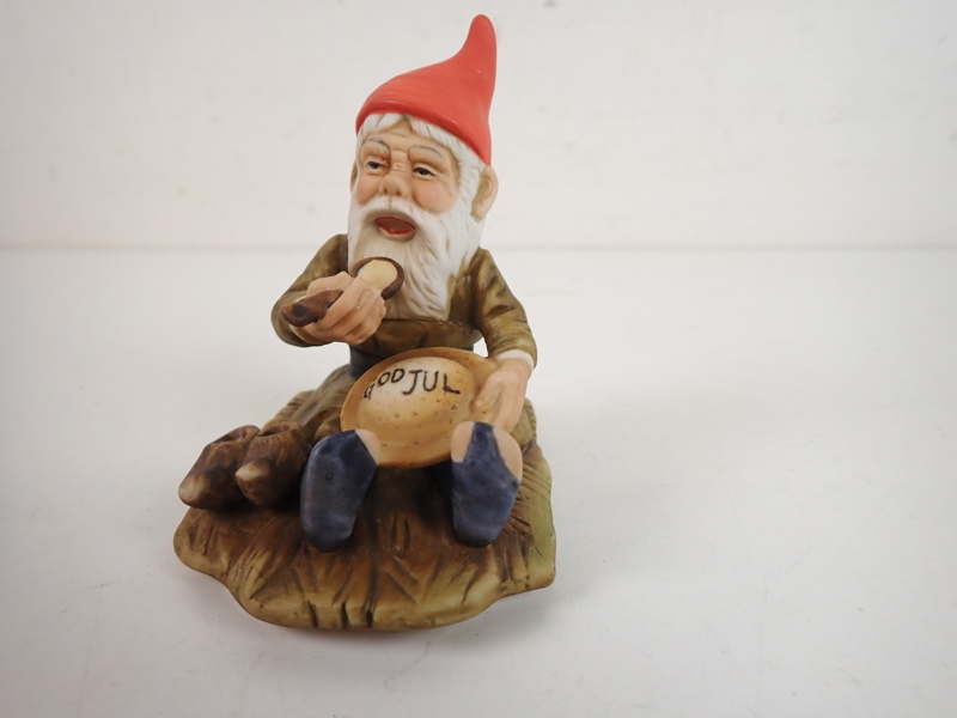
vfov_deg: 54.9
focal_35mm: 25
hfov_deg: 69.4
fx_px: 691
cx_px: 478
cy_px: 359
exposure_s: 1/125
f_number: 2
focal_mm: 4.5
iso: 160
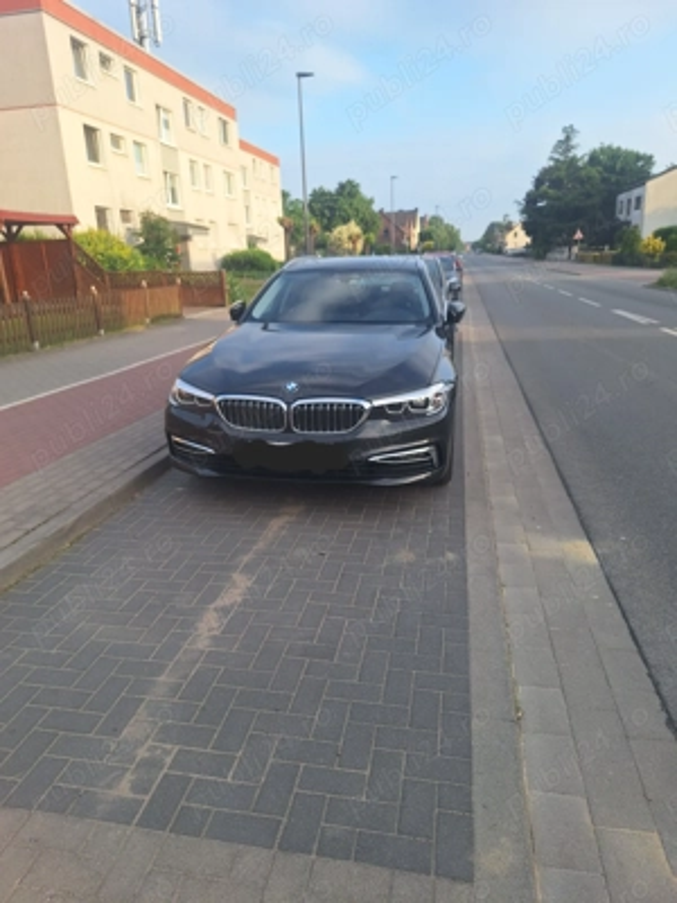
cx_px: 338
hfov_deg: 58.9
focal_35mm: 23
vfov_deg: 73.9
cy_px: 452
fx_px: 600
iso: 40
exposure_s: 1/833
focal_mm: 5.54
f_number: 1.8
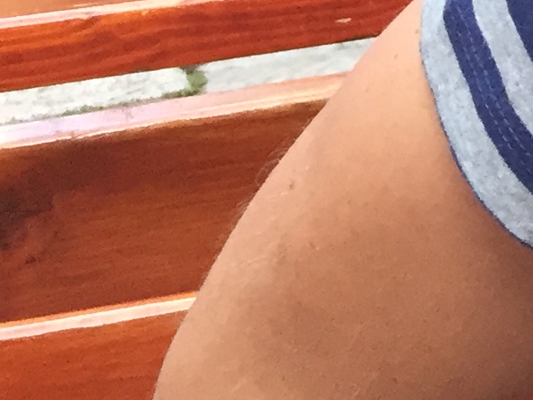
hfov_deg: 10.1
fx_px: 2448
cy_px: -501
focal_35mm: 159
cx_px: 1454
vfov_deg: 8.6
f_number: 2.2
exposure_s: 1/33
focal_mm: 4.15
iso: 125
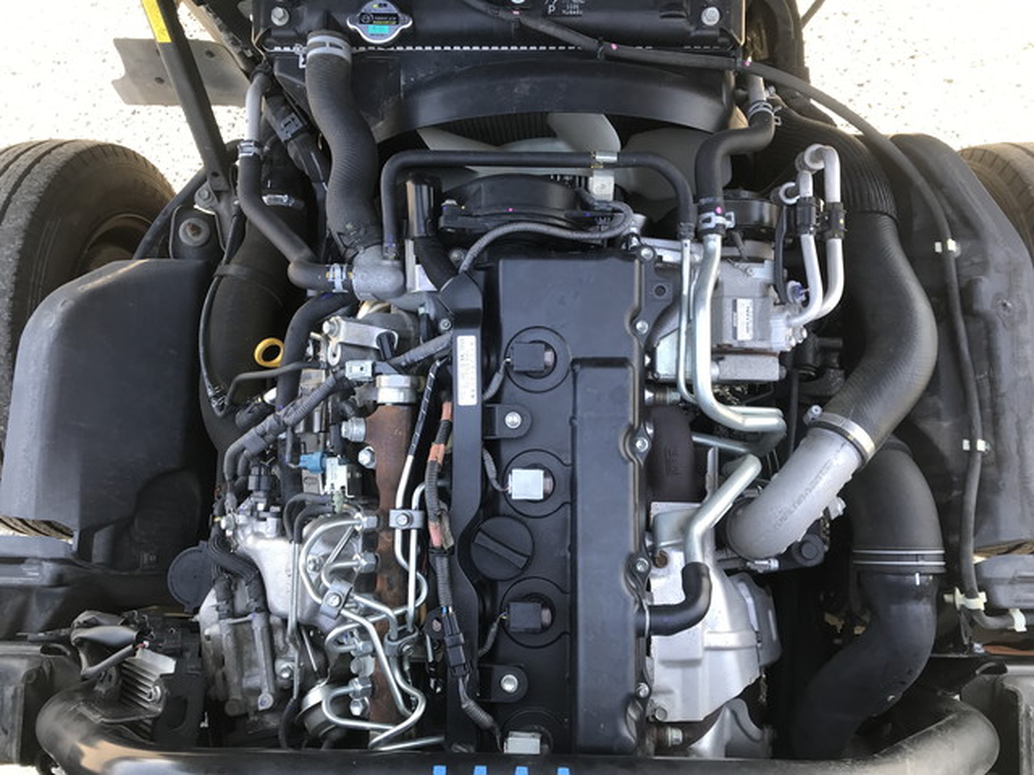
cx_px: 517
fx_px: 836
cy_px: 388
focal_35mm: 28
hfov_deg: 63.4
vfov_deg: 49.7
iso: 25
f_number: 1.8
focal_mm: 3.99
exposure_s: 1/90
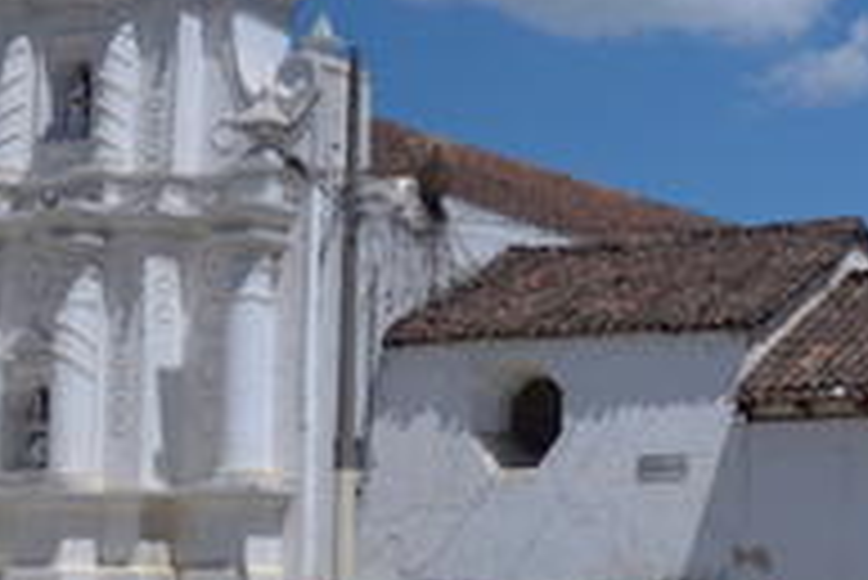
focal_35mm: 117
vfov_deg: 11.7
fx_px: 2823
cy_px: 294
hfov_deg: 16.6
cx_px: 1102
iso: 50
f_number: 2.8
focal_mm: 24
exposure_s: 1/2000
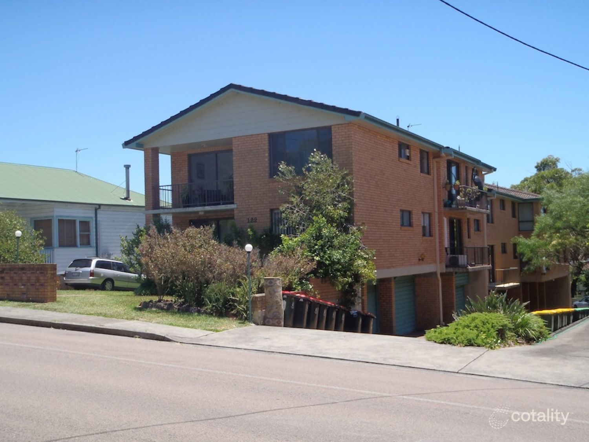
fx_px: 715
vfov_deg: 34.3
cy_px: 221
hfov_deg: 44.8
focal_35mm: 42
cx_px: 294
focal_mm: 7.57
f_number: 5
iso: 80
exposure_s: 1/320
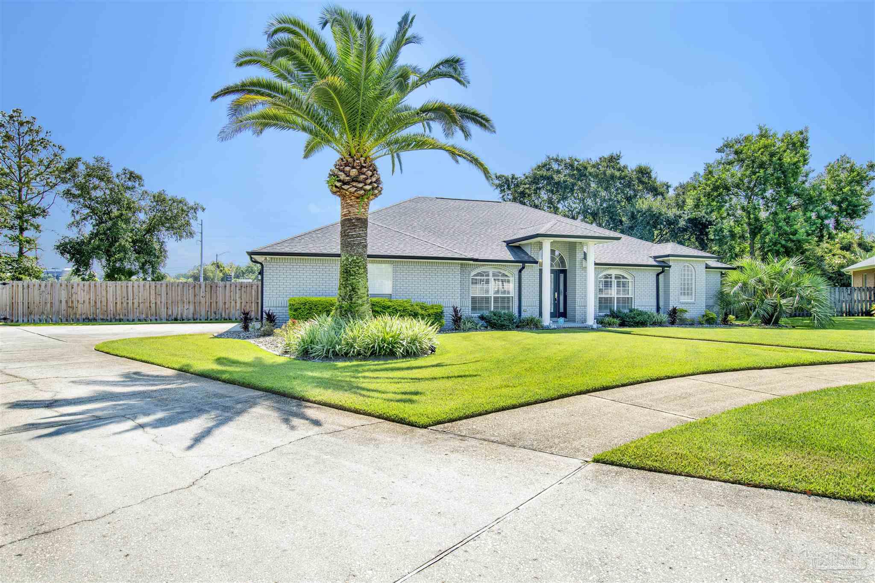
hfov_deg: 90.0
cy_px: 292
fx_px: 437
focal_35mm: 18
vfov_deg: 67.4
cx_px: 438
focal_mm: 18
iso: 200
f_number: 11
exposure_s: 1/200
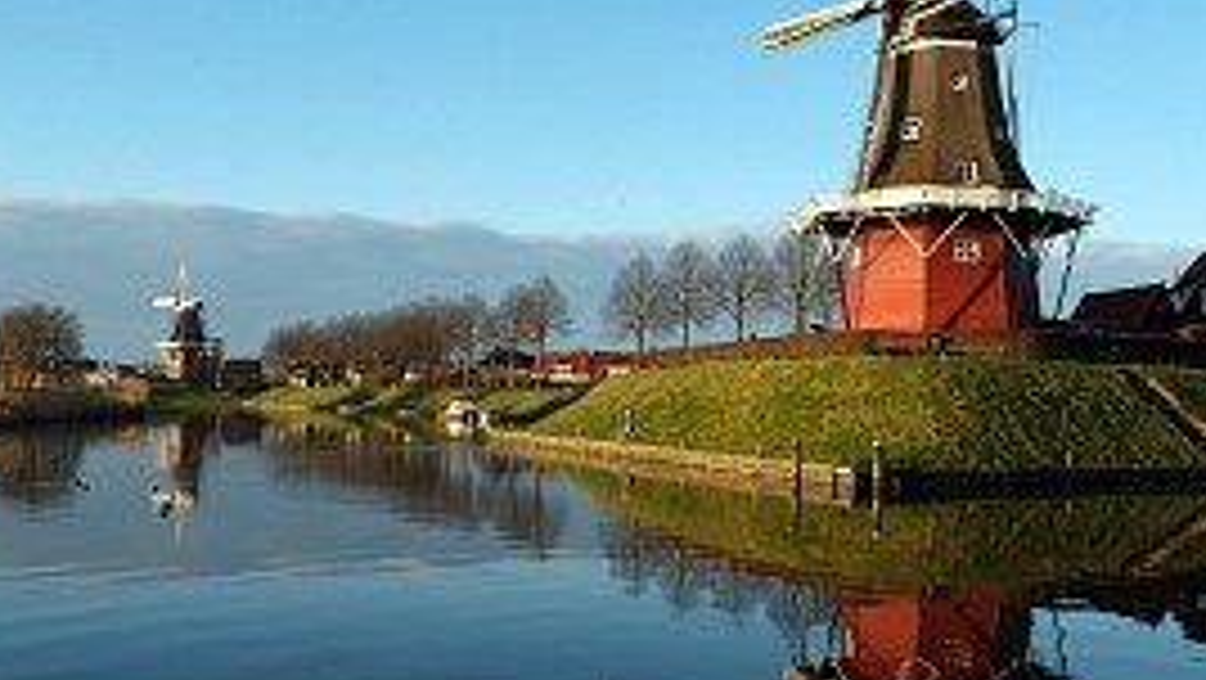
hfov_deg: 53.9
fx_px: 1184
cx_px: 666
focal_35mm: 37
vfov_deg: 31.9
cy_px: 412
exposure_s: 1/750
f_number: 5.6
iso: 400
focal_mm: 14
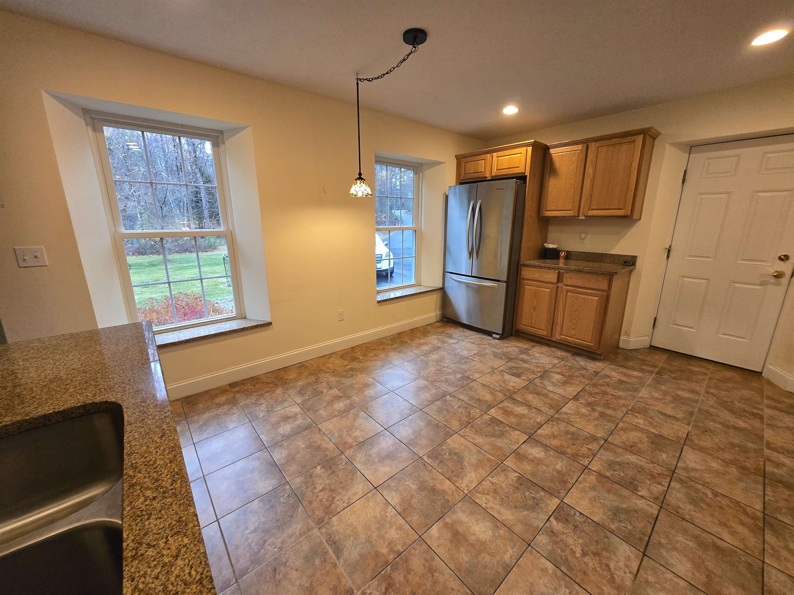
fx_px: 298
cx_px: 397
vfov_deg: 89.9
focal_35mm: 13
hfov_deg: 106.2
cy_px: 298
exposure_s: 1/60
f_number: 2.2
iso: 250
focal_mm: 1.7
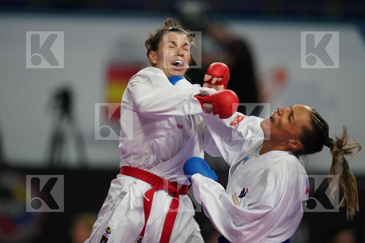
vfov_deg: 3.4
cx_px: 182
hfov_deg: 5.2
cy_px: 122
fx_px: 4055
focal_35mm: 400
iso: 1600
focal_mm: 400
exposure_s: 1/1000
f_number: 2.8
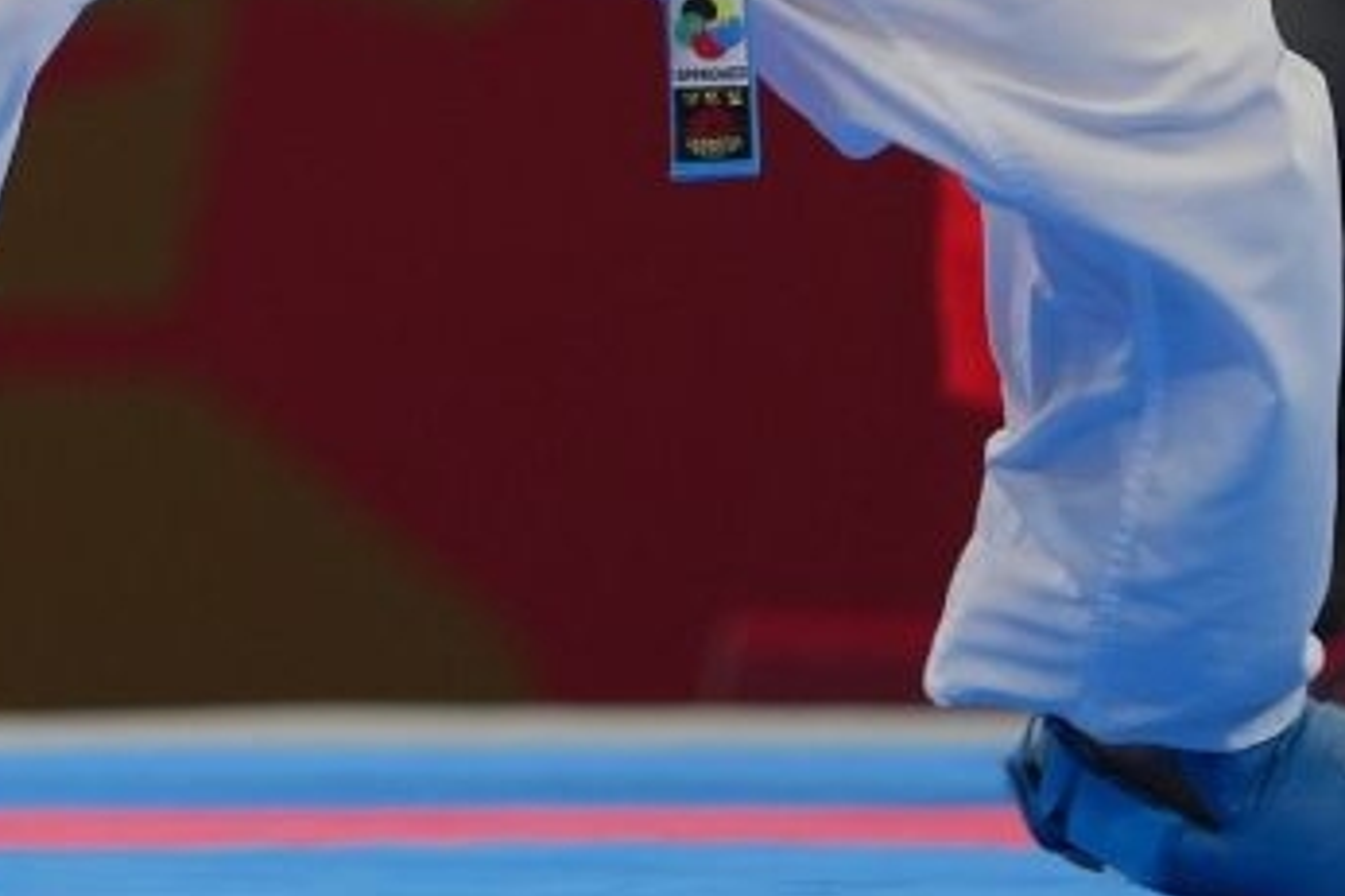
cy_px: -958
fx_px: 29873
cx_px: -539
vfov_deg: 1.7
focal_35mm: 800
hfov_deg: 2.6
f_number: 2.8
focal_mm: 154
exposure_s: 1/1000
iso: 500
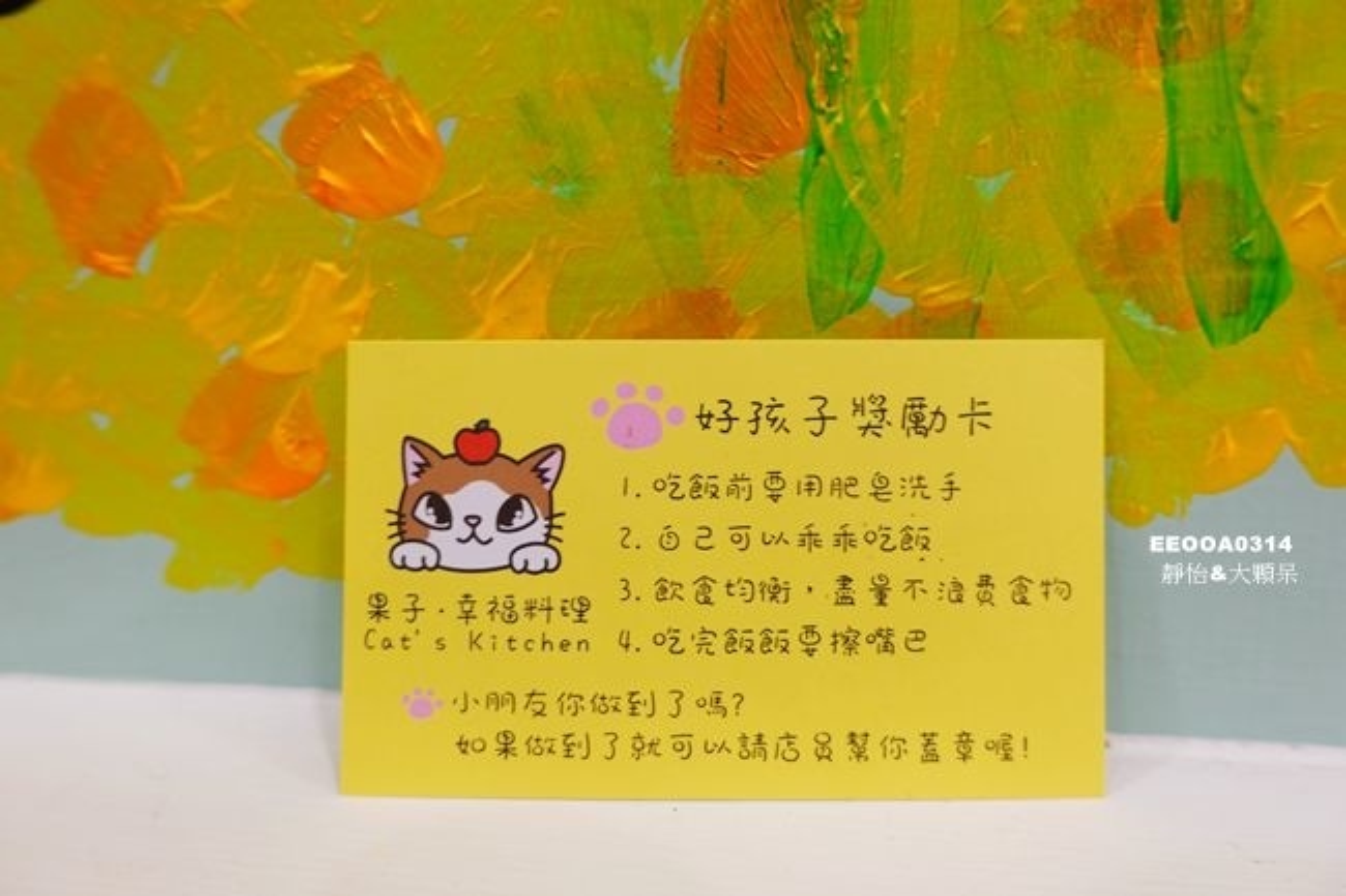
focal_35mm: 24
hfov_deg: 73.8
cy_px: 448
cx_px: 673
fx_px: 897
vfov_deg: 53.1
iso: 125
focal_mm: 8.8
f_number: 2.5
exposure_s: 1/30
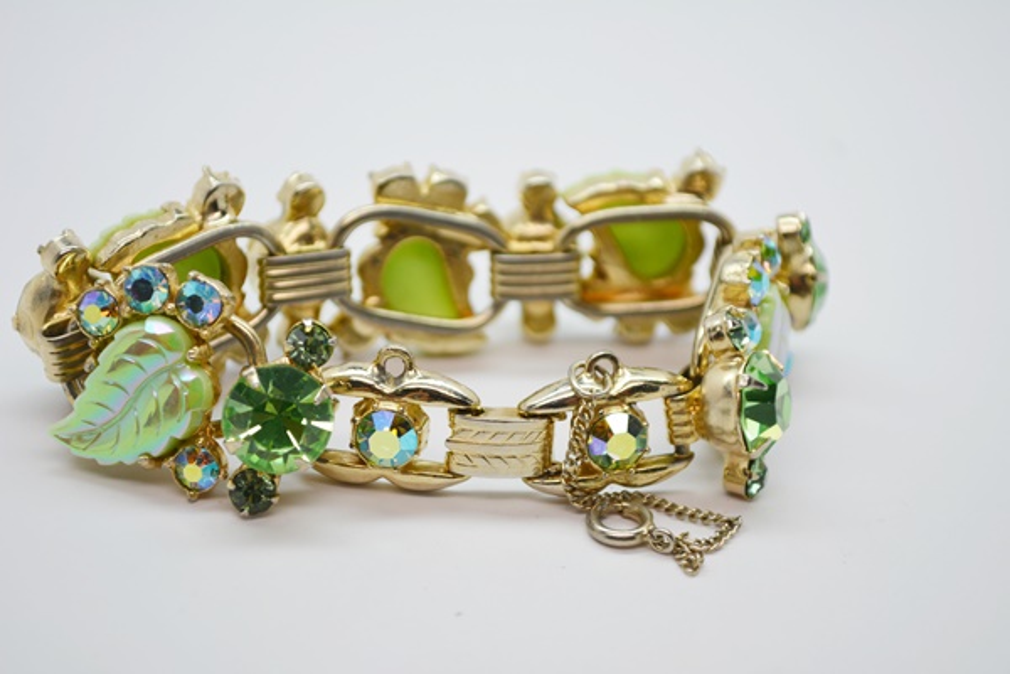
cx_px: 505
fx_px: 2314
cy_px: 337
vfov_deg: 16.6
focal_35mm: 82
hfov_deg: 24.6
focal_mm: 55
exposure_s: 1/125
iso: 250
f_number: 5.6
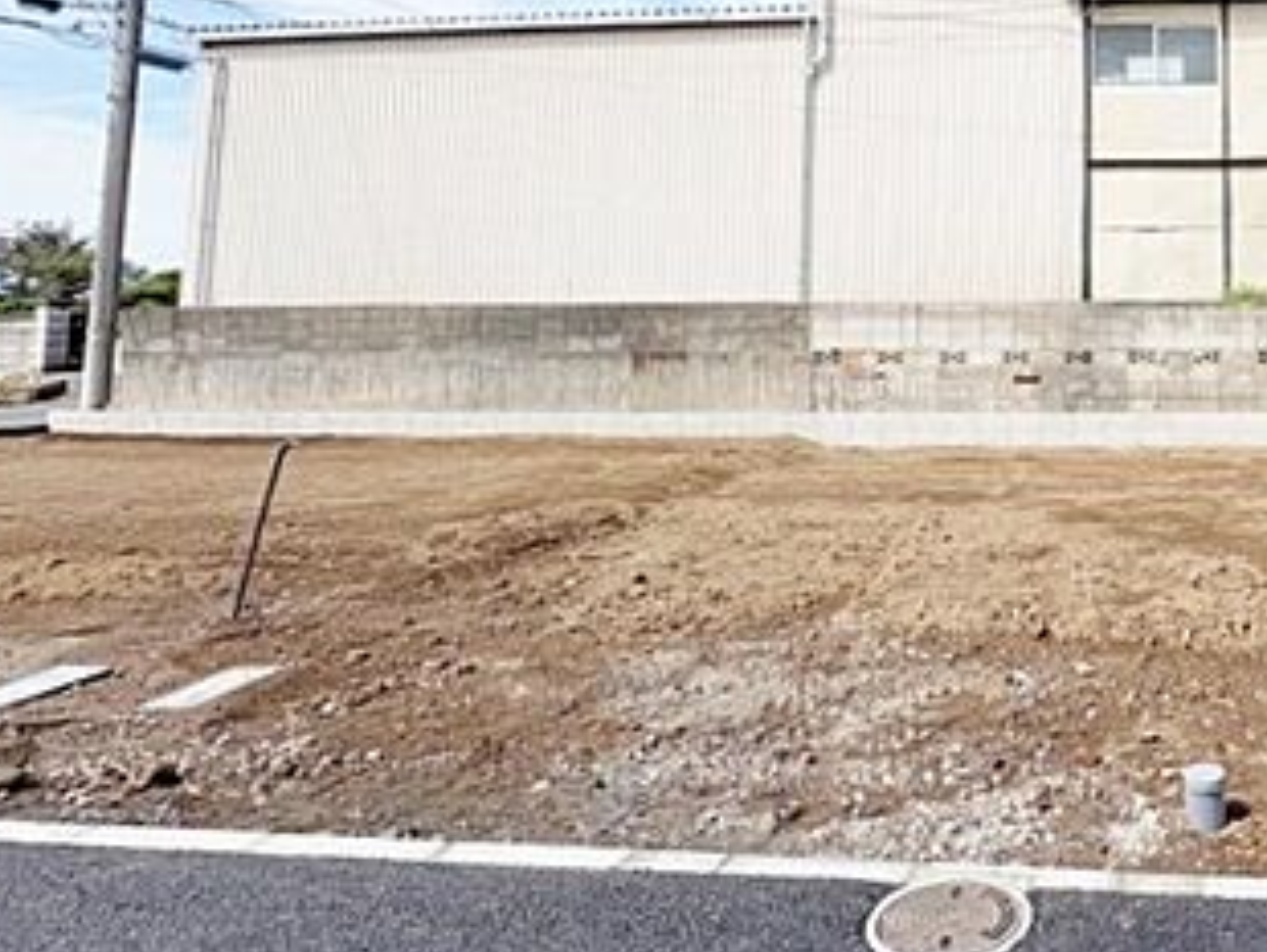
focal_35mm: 28
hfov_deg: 54.9
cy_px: 215
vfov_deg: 47.5
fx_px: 1026
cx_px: 1144
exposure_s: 1/2028
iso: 50
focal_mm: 2.22
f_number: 2.2
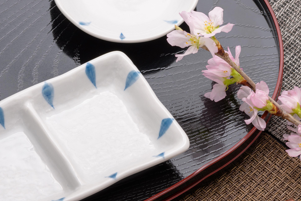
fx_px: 2250
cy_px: 116
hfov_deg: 7.6
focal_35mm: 269
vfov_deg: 5.1
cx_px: 219
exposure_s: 1/160
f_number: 16
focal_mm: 105
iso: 100
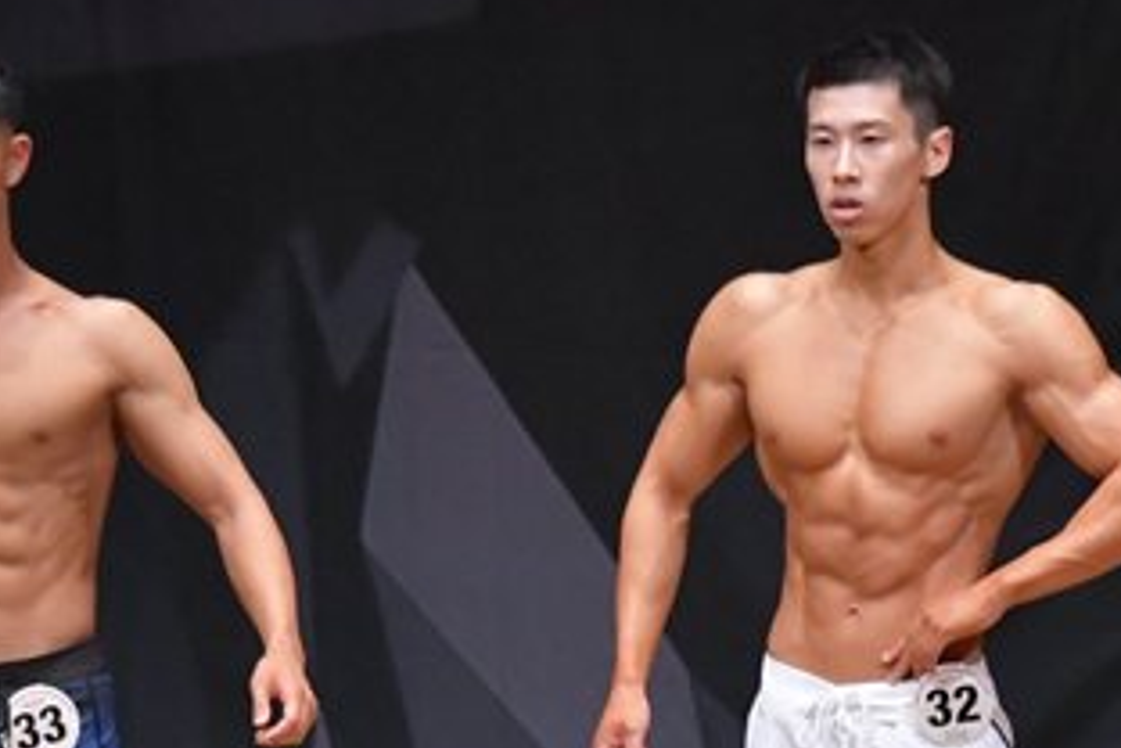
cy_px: 813
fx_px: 19709
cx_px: 674
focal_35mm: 633
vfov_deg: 2.2
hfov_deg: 3.3
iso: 6400
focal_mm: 170
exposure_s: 1/400
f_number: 5.6
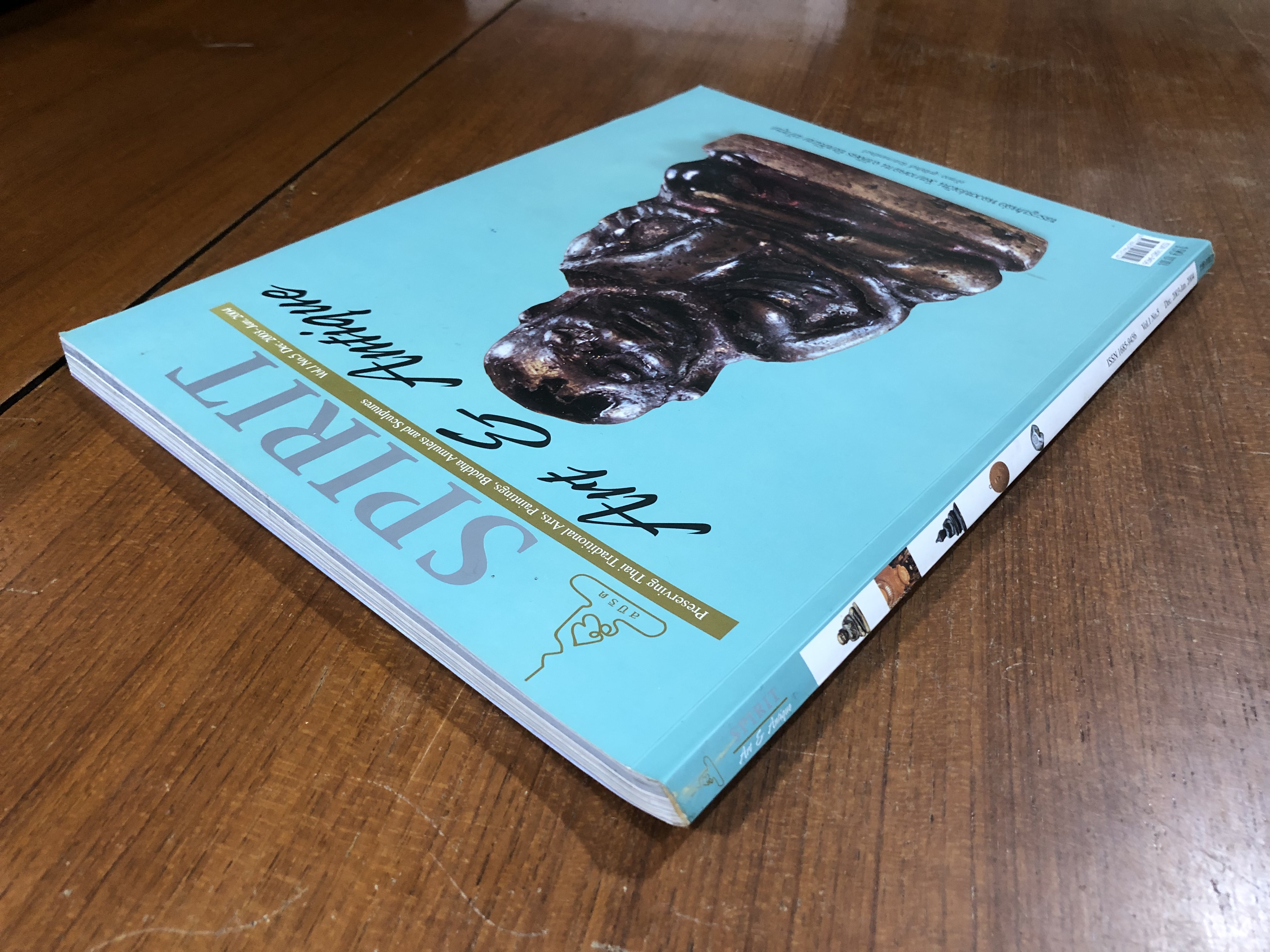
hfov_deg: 63.4
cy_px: 476
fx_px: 1027
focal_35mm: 28
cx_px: 635
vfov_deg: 49.7
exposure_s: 1/15
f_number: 1.8
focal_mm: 3.99
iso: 64
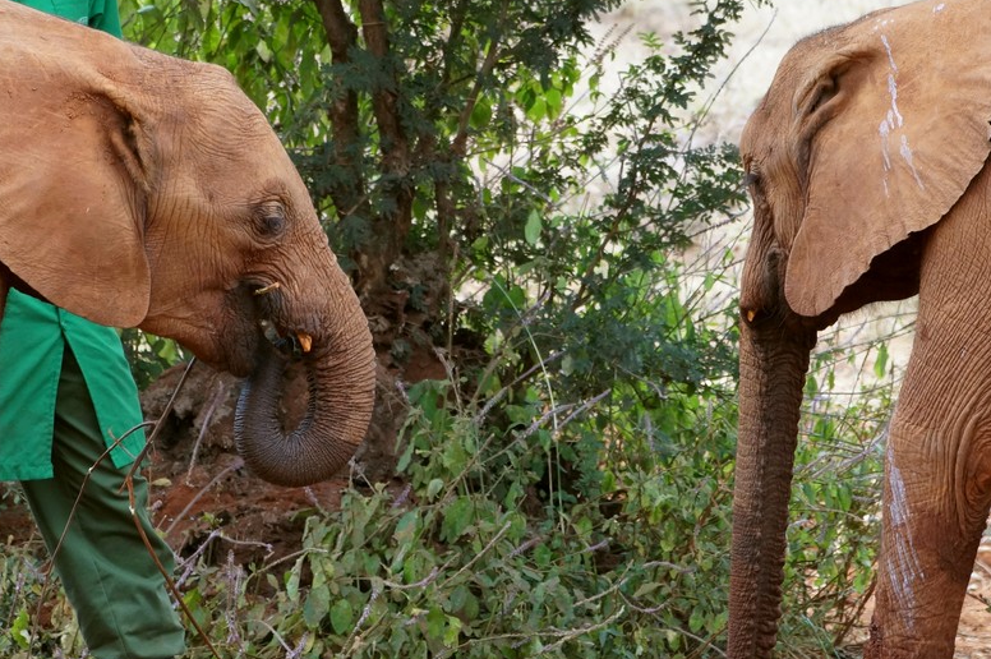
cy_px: 308
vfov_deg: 3.1
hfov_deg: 4.7
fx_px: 12157
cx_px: 524
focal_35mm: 442
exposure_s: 1/320
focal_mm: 190
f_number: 8
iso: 800
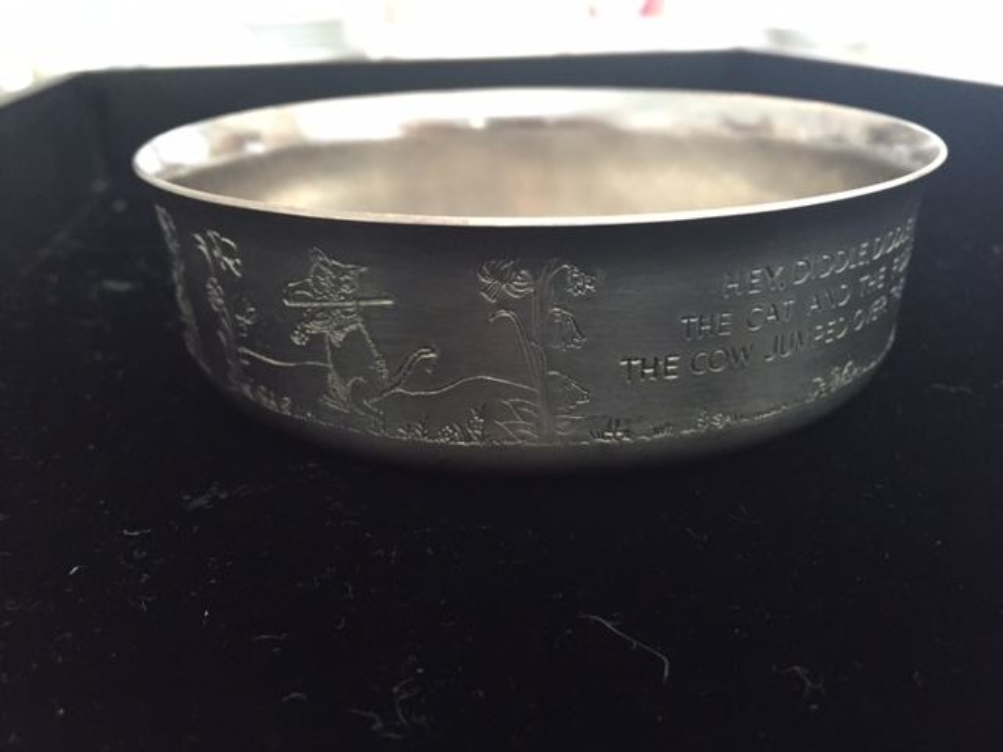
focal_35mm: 29
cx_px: 502
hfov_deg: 61.7
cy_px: 376
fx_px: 840
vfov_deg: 48.2
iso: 250
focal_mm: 4.15
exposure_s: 1/20
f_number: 2.2
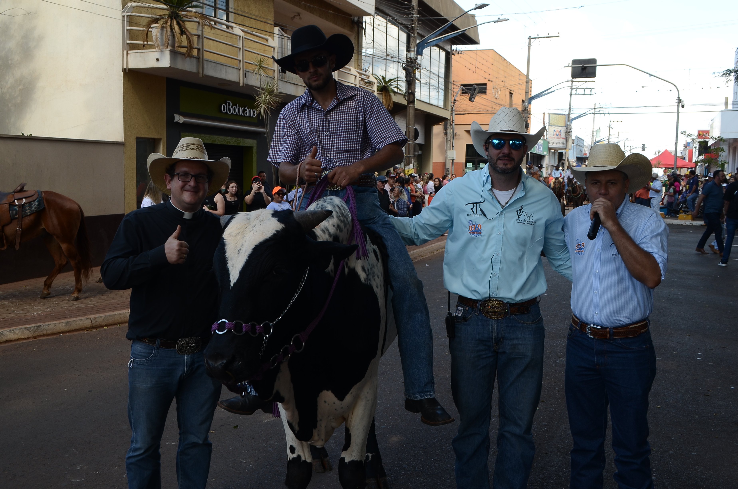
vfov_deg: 36.7
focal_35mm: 36
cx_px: 369
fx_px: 736
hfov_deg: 53.2
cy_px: 244
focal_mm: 24
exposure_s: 1/60
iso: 200
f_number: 10
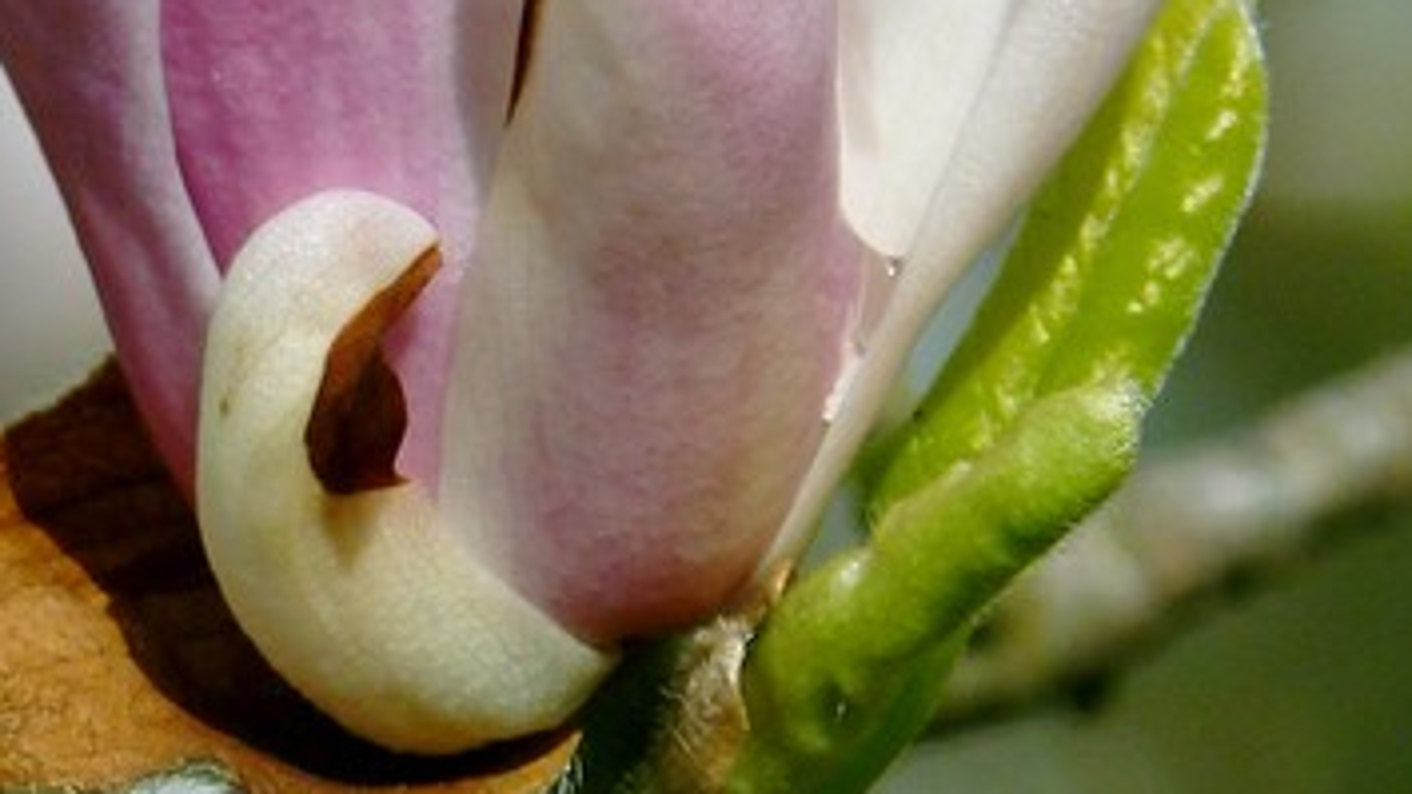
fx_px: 44286
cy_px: -52
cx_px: -72
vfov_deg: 1.0
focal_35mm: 1183
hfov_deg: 1.8
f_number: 5.9
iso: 100
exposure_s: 1/400
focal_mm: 68.8
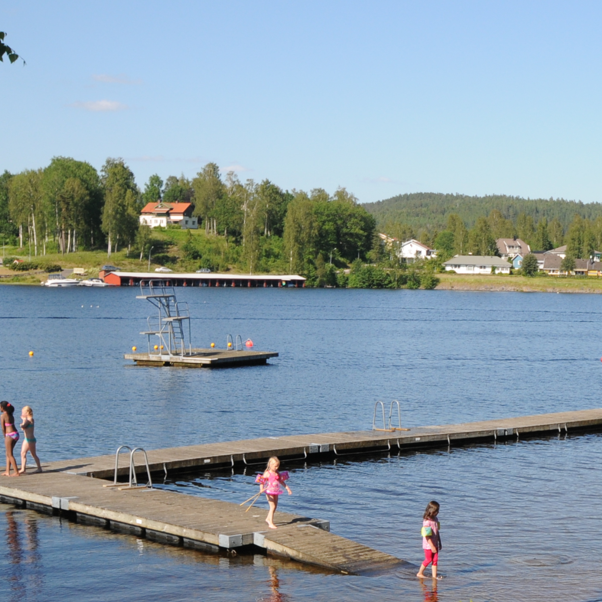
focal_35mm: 72
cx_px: 611
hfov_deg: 23.0
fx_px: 1417
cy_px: 475
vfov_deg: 23.7
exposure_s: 1/400
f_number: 10
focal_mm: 22
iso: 320
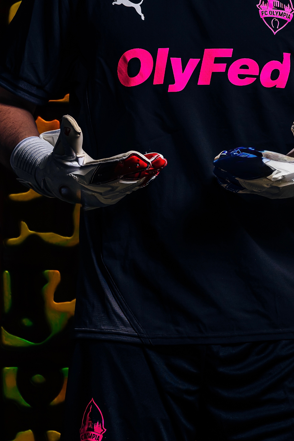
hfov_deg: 3.5
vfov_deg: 5.2
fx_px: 4863
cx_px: 197
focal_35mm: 397
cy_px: 97
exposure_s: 1/250
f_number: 2.8
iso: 100
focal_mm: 135
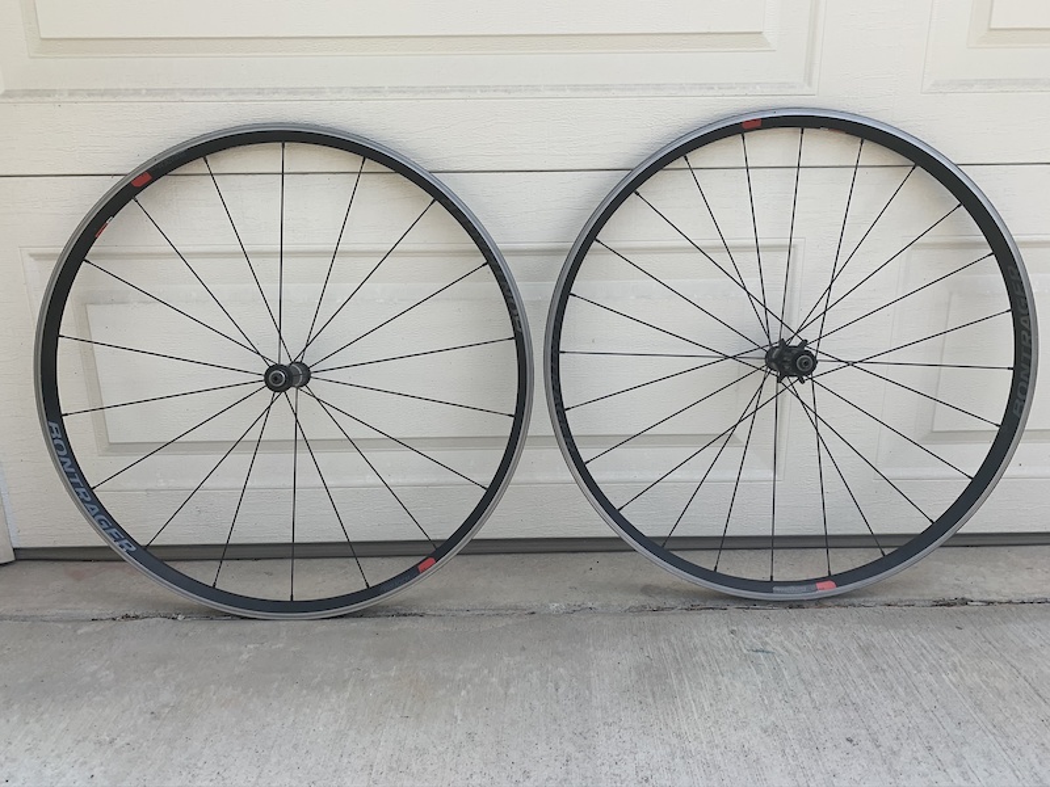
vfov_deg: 53.1
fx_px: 789
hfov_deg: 67.3
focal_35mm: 26
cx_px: 525
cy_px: 394
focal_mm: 4.25
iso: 25
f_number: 1.8
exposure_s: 1/765
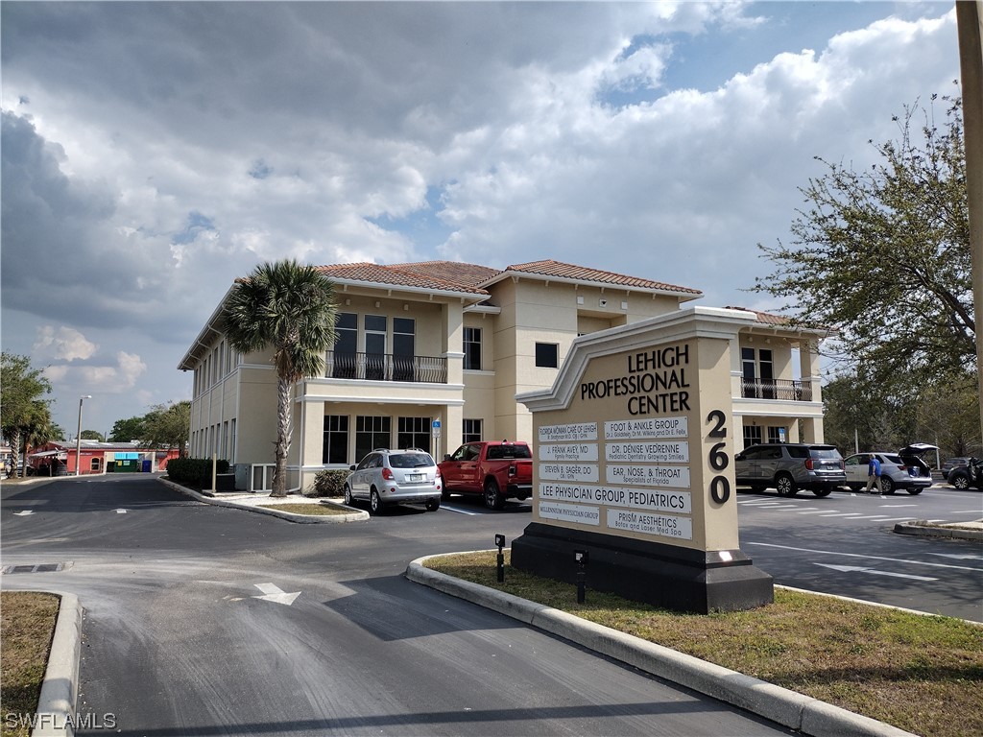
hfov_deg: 65.3
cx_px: 492
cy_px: 368
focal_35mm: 27
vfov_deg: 51.4
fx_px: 767
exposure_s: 1/3020
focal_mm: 4.71
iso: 100
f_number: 1.7
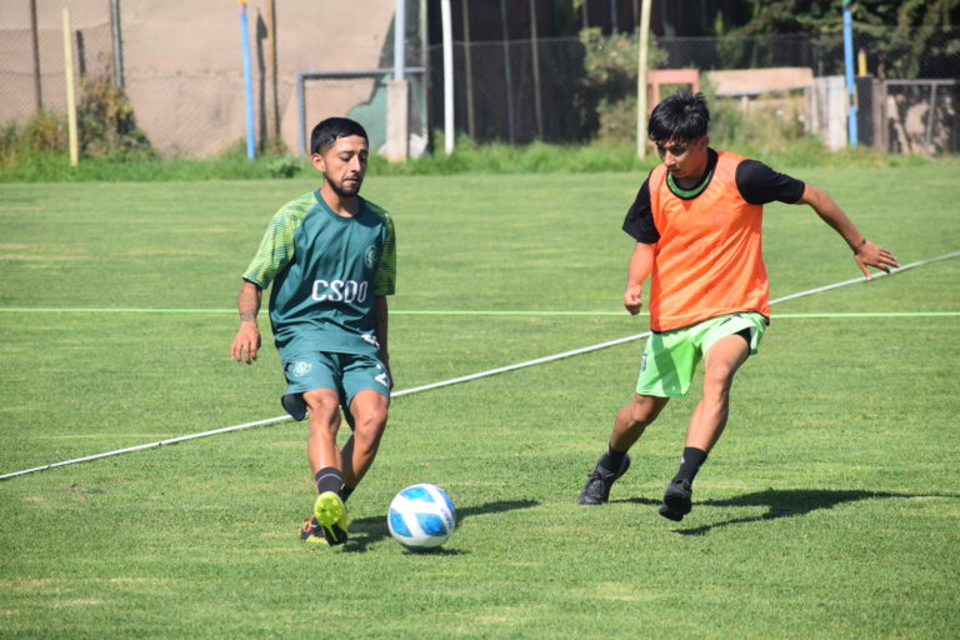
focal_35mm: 218
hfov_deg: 9.5
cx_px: 480
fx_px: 5800
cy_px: 320
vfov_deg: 6.3
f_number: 7.1
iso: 400
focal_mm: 145
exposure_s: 1/1600
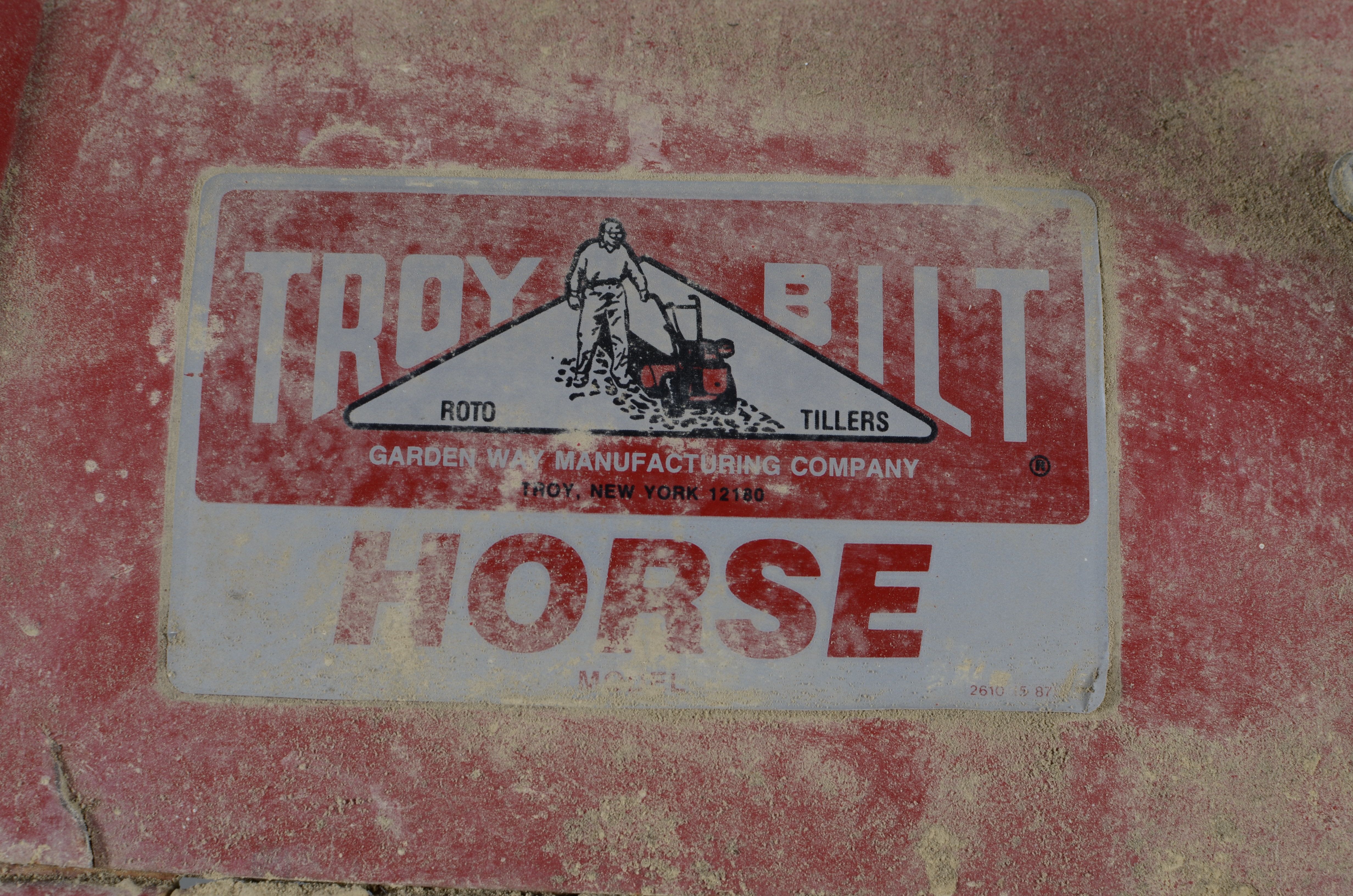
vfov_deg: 25.6
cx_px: 676
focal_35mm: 52
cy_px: 448
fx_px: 1969
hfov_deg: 37.9
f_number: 6.3
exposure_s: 1/125
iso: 100
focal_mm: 35
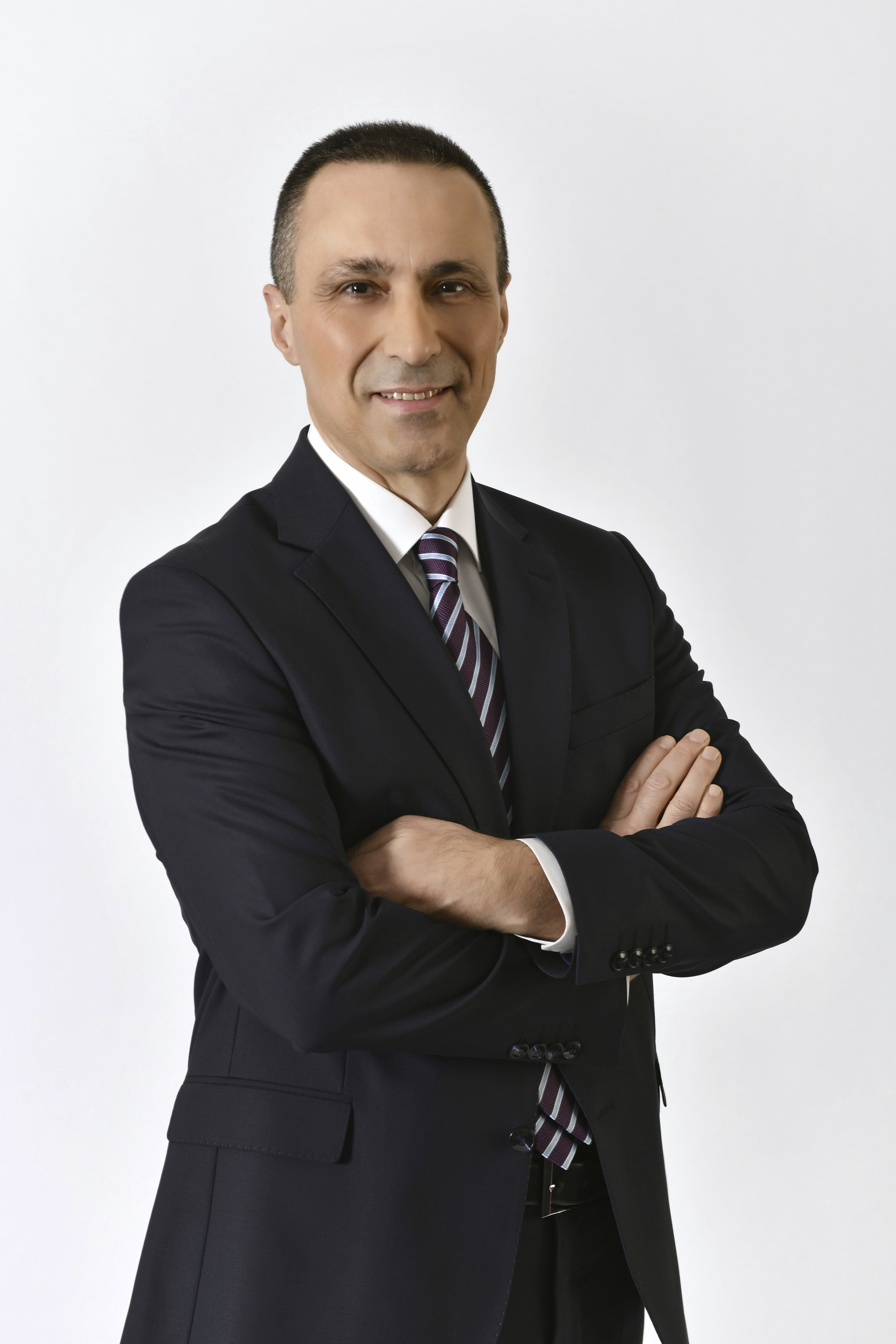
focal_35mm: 70
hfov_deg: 19.5
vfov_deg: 28.8
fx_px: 2613
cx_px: 448
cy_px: 672
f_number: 5.6
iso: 125
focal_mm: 70
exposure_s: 1/125
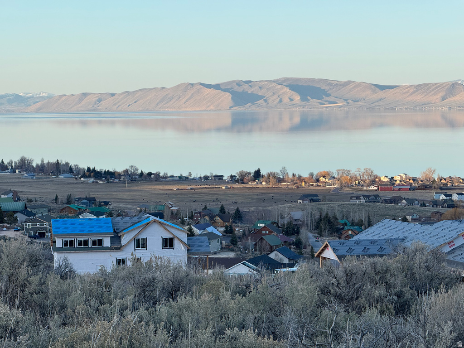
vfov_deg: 12.3
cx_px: 232
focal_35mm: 120
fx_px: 1609
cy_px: 174
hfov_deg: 16.4
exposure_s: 1/470
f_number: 2.8
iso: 50
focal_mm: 15.66
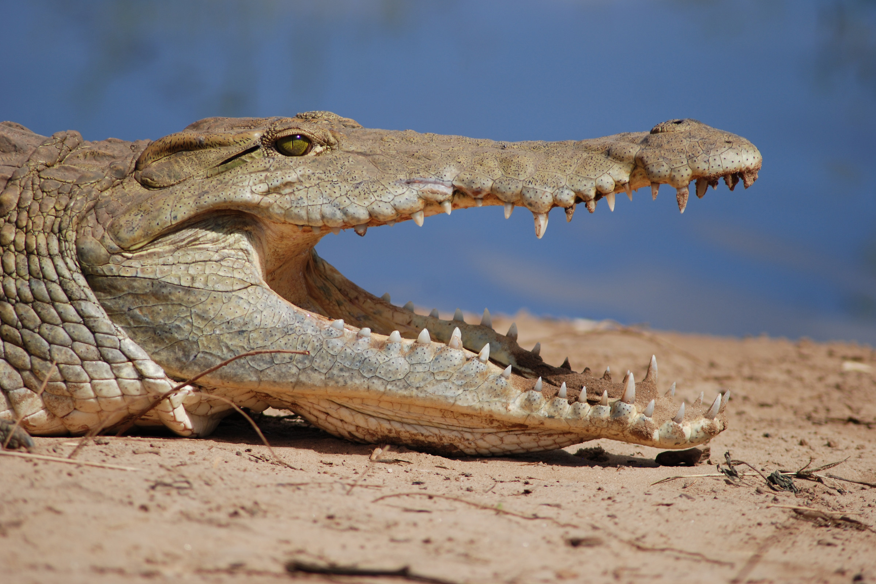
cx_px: 438
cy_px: 292
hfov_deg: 5.5
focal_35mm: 376
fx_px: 9150
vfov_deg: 3.7
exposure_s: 1/500
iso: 100
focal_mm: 250
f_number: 5.3
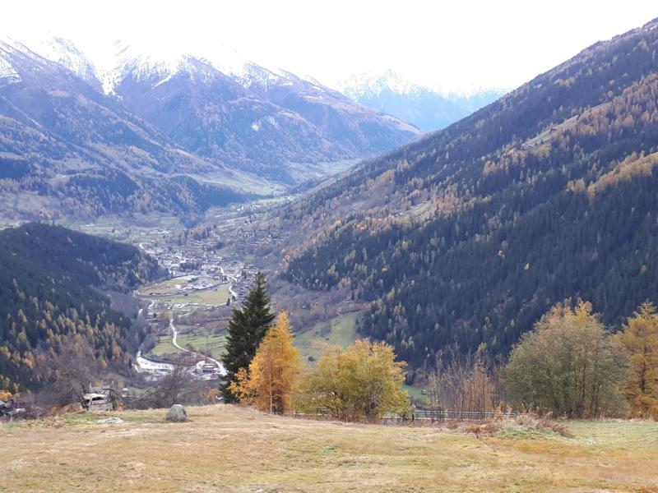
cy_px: 246
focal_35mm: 27
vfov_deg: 51.4
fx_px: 513
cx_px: 329
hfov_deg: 65.3
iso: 64
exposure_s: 1/120
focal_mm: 3.6
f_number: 1.9
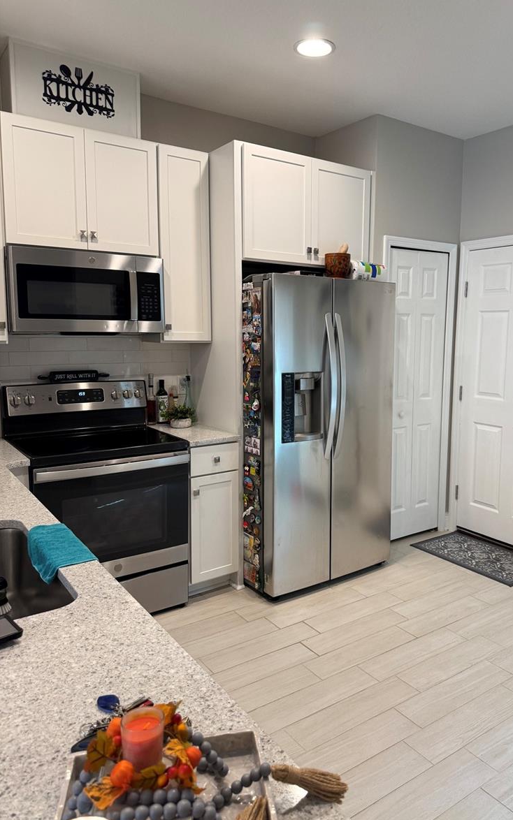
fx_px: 581
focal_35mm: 26
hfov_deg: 47.3
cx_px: 312
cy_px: 402
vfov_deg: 70.4
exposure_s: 1/60
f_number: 1.78
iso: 160
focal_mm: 6.76
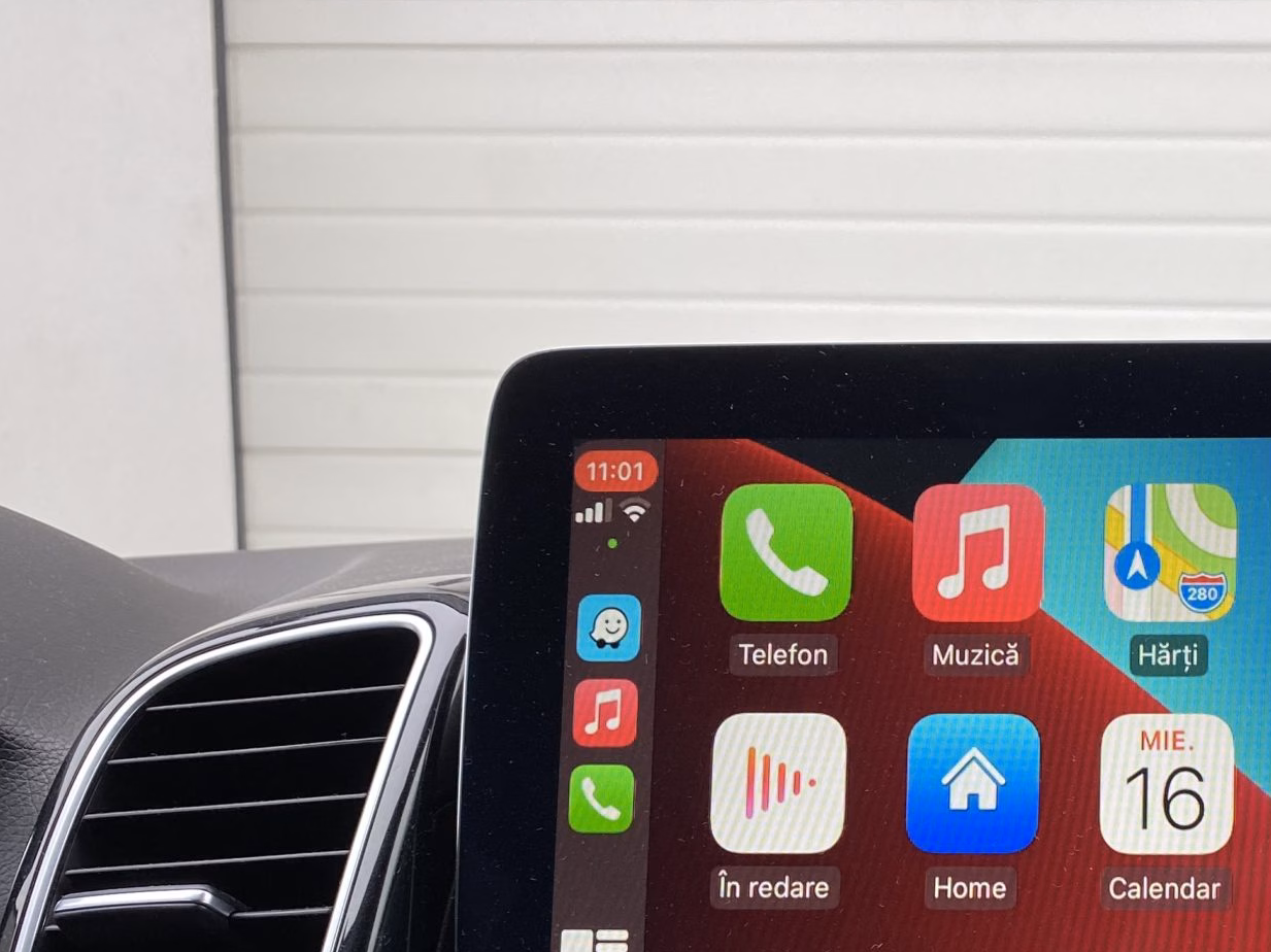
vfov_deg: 26.4
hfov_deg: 32.7
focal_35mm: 54
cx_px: 1269
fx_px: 1982
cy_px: 806
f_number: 1.8
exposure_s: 1/122
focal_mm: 4.25
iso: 40
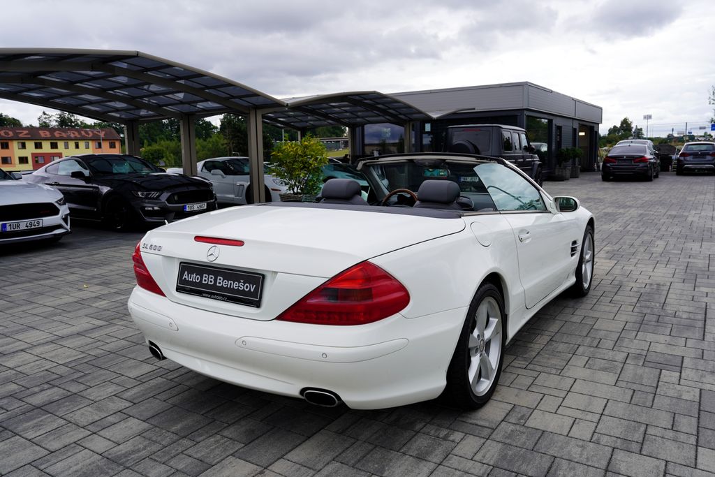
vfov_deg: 46.4
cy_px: 238
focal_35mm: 28
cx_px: 358
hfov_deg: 65.5
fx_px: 556
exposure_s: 1/125
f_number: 8
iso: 100
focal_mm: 28
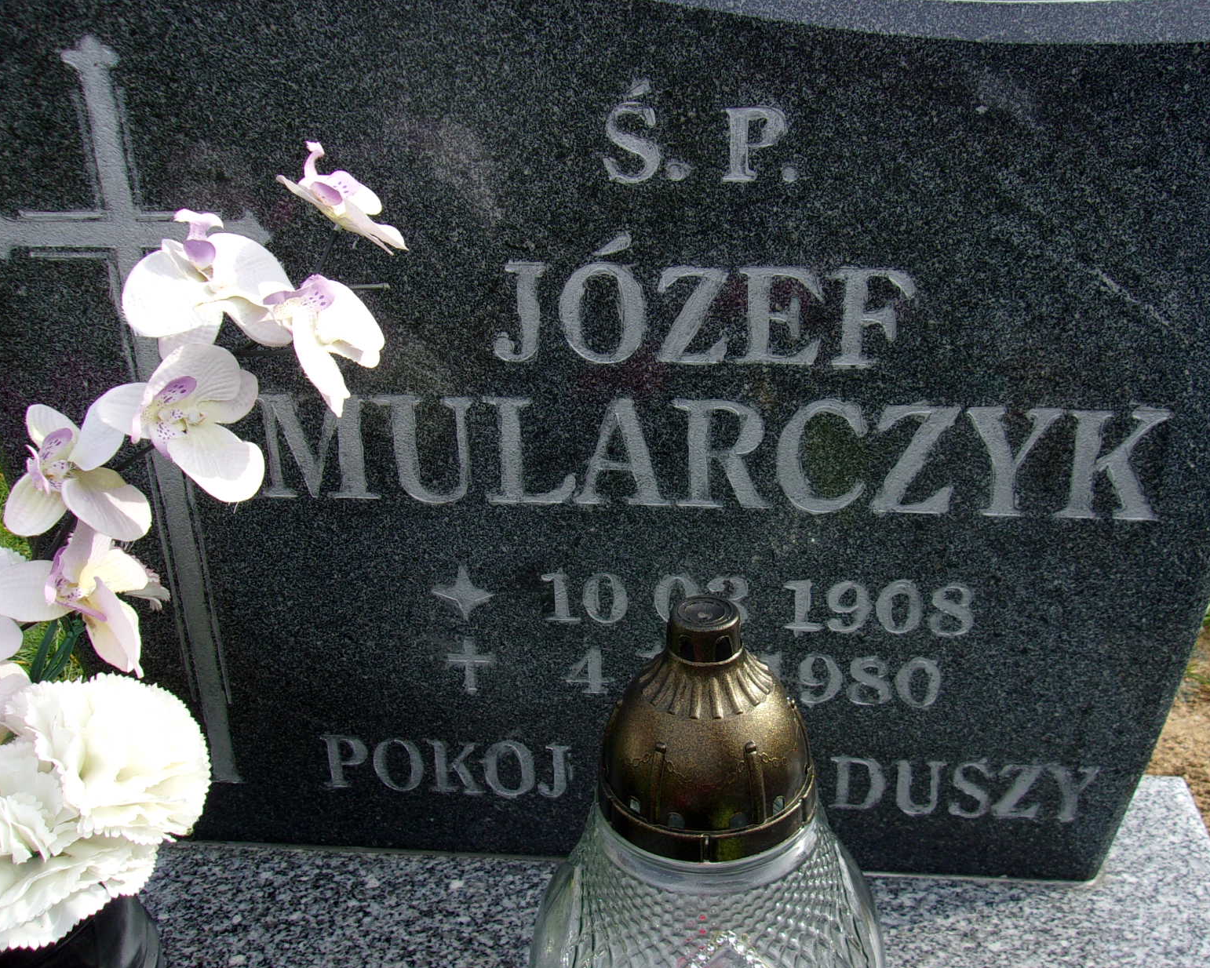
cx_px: 672
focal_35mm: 35
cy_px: 457
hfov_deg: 51.4
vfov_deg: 42.2
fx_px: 1254
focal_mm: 4.9
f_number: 10.4
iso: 80
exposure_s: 1/42
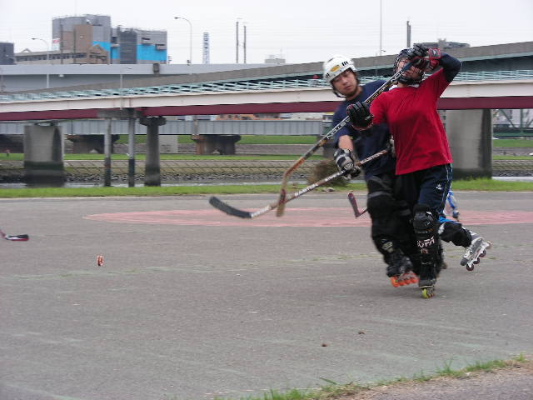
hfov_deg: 22.5
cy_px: 200
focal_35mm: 87
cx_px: 266
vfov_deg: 17.0
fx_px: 1340
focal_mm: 14.6
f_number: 3.5
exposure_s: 1/145
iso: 50
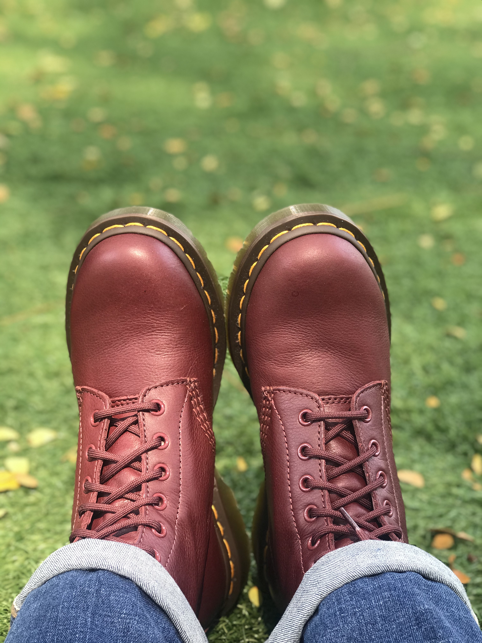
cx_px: 241
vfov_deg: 33.8
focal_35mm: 57
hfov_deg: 25.7
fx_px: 1058
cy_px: 322
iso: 25
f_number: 2.8
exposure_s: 1/93
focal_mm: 6.6
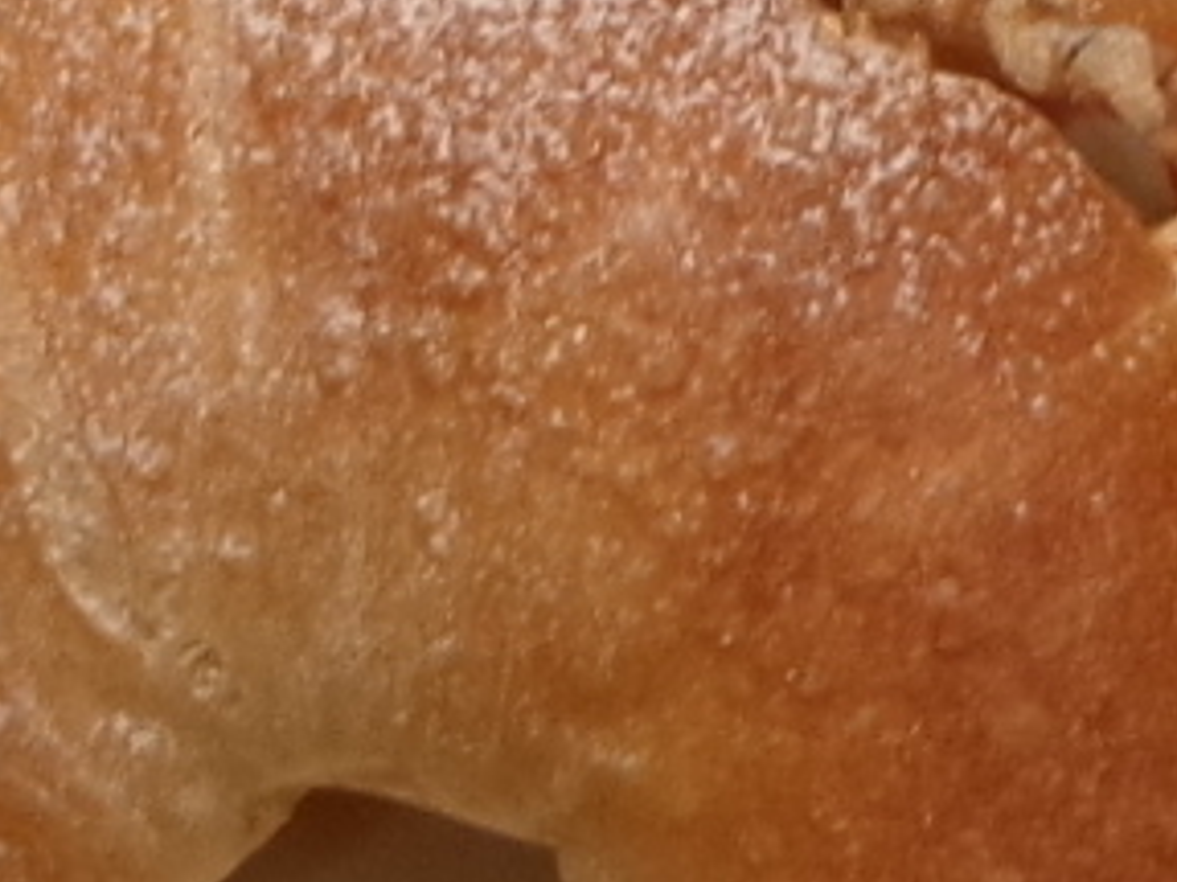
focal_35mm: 200
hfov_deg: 9.9
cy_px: 492
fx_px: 6797
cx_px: 521
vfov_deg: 7.4
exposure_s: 1/140
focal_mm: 5.1
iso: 100
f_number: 3.9
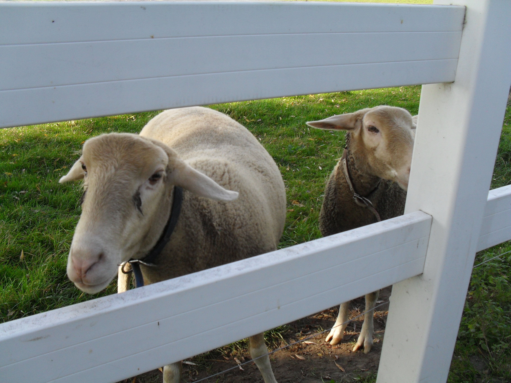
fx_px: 517
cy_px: 192
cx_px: 256
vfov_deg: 40.7
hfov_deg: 52.6
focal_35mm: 35
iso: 100
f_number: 3.2
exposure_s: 1/250
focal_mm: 6.3
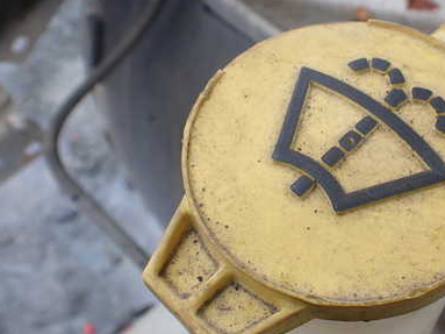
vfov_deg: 30.8
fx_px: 604
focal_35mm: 47
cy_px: 143
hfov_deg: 39.4
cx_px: 333
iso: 100
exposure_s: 1/250
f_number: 3.2
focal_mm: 5.4
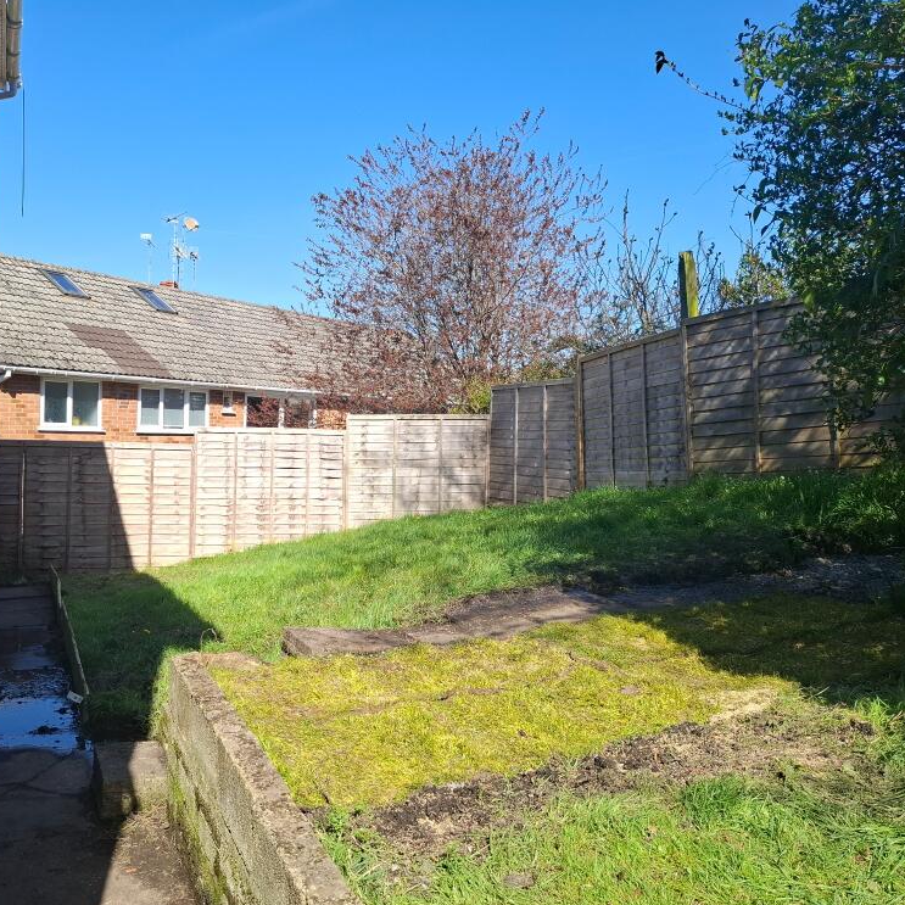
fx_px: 828
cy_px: 467
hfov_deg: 56.8
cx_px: 354
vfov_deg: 57.3
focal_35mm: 28
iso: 50
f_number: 1.8
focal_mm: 5.54
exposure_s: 1/1140
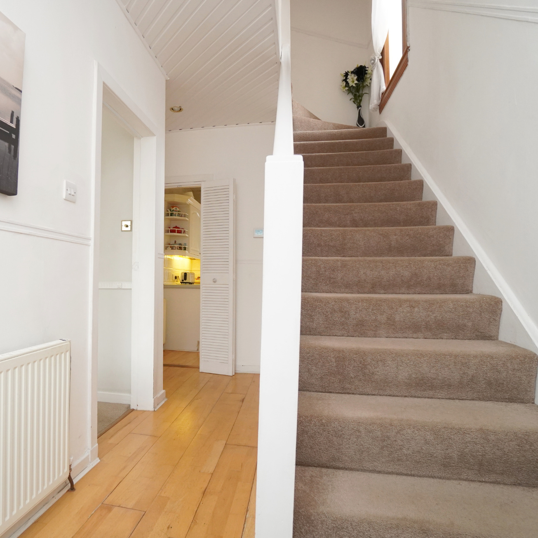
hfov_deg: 73.7
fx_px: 352
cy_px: 279
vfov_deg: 74.8
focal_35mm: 20
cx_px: 206
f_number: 4
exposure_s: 1/160
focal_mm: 10
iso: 1250
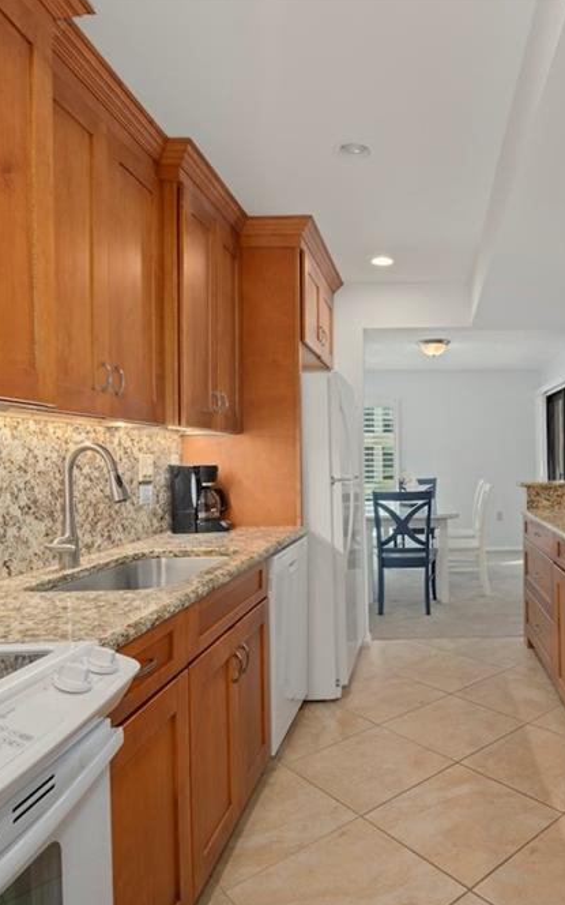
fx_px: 542
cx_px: 429
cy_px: 457
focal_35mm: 22
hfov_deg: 52.5
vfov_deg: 79.6
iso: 160
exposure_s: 1
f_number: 9
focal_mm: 14
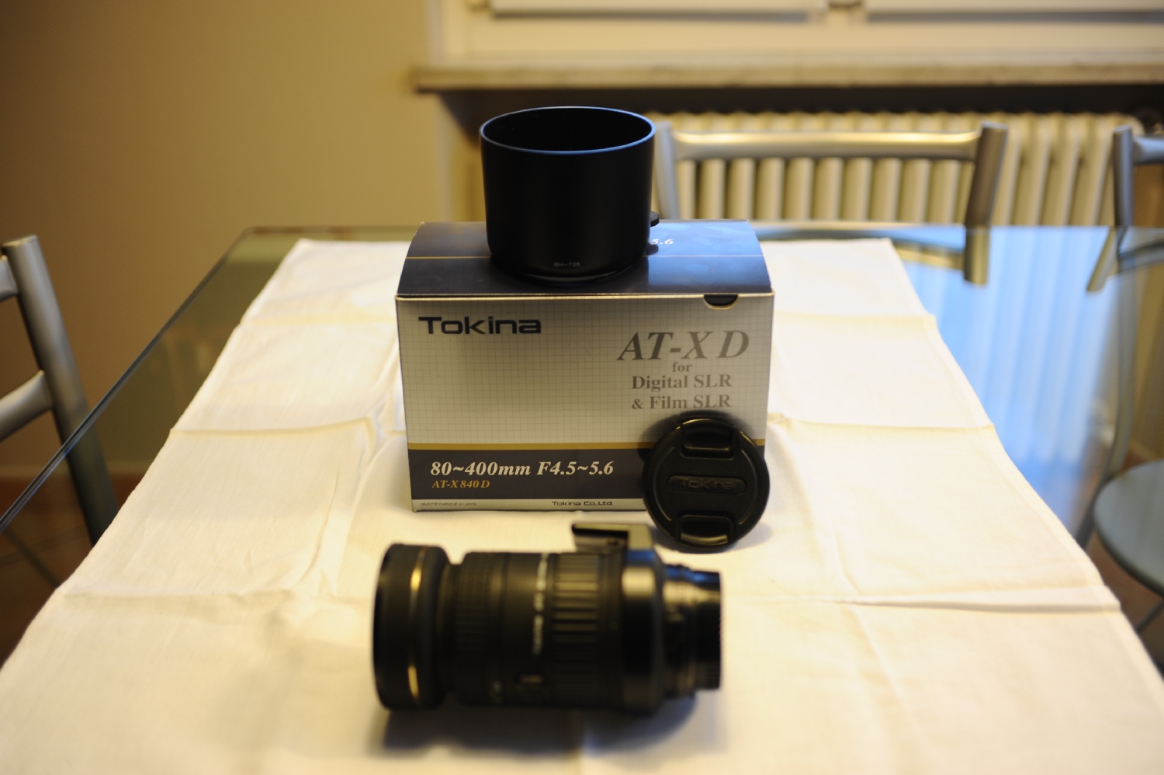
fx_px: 1292
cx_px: 582
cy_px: 388
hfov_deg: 48.5
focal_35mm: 40
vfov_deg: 33.4
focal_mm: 40
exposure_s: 1/10
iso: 200
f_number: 2.8
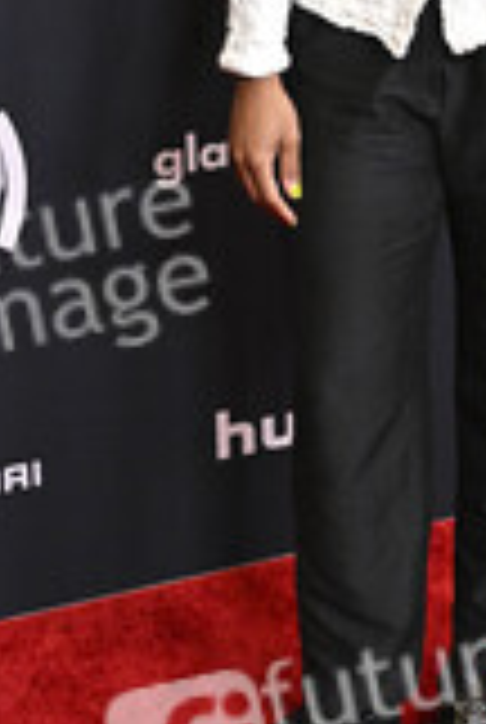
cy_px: 63
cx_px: 468
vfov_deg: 19.2
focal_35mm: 104
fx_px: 2097
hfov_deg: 13.1
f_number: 5.6
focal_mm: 42
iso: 4000
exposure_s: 1/250
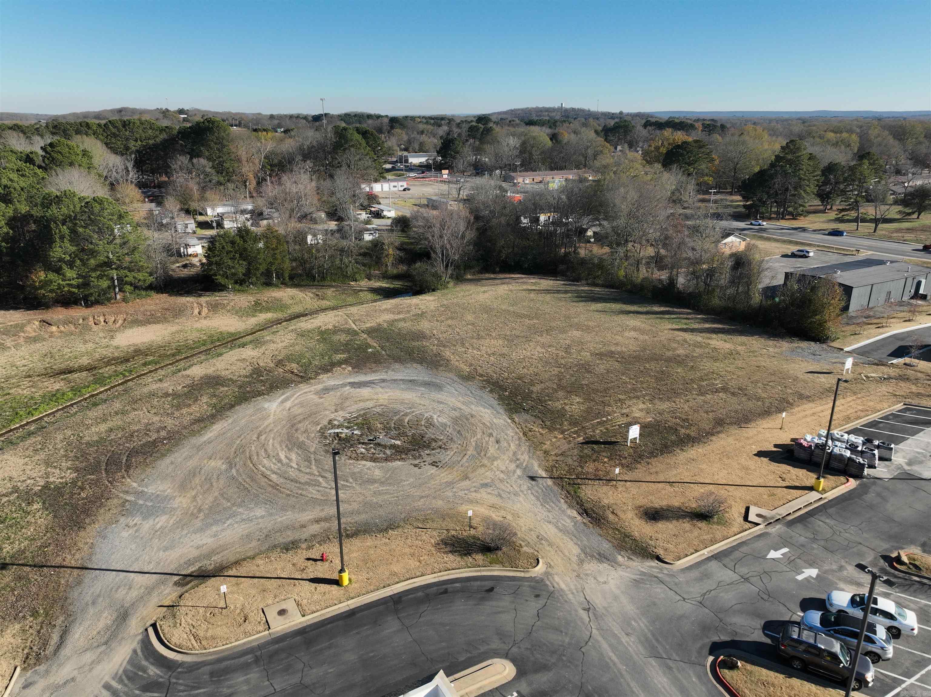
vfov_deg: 56.8
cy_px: 348
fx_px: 645
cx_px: 466
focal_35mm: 24
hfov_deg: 71.6
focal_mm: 12.29
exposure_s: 1/2000
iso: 100
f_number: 2.8
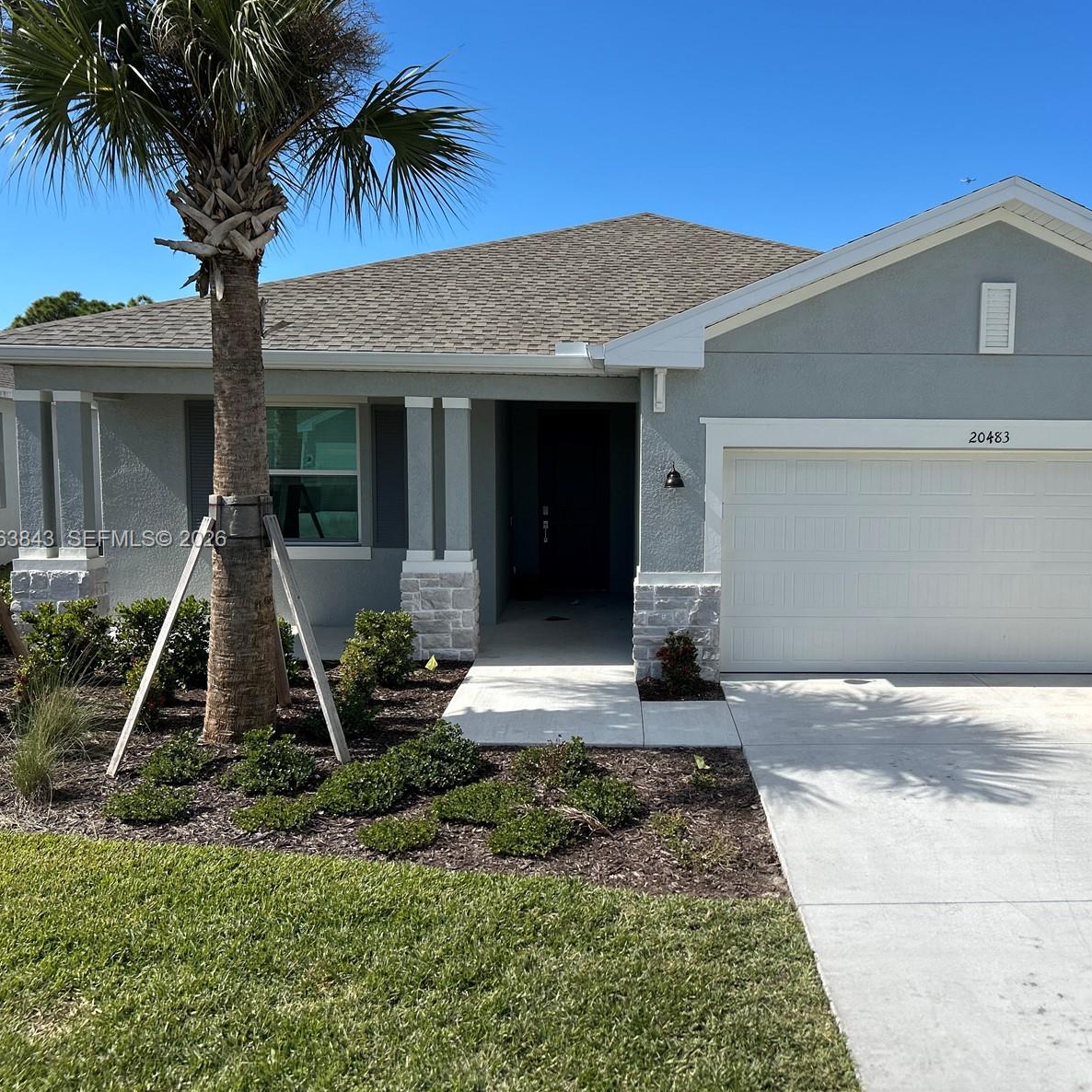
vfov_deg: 52.5
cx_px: 677
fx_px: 1106
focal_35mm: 31
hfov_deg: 52.0
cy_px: 540
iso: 50
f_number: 1.5
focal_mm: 5.7
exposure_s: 1/5076
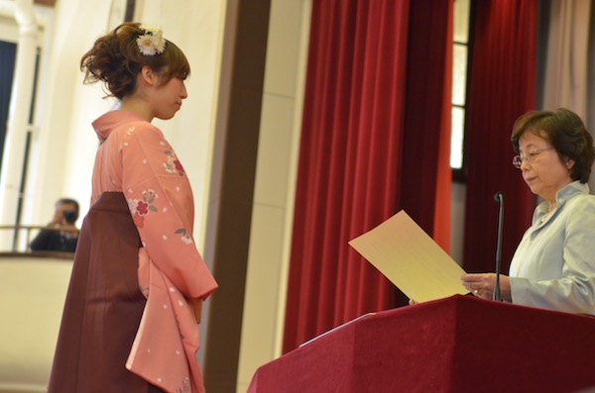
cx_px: 298
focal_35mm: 112
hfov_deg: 18.2
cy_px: 196
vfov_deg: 12.1
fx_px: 1855
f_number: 2.8
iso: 1600
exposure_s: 1/350
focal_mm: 75
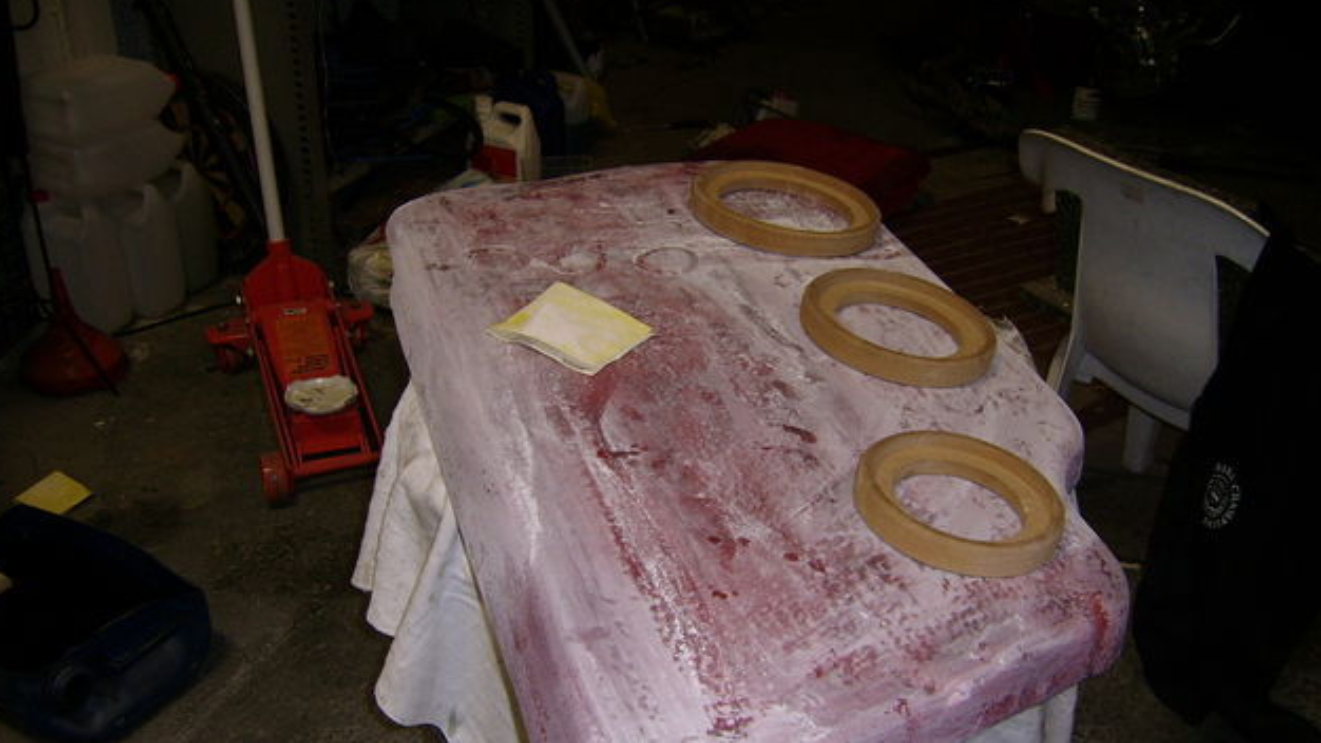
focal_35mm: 39
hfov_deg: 51.6
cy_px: 441
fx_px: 1366
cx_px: 648
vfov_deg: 30.4
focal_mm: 5.95
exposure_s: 1/30
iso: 100
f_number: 2.8
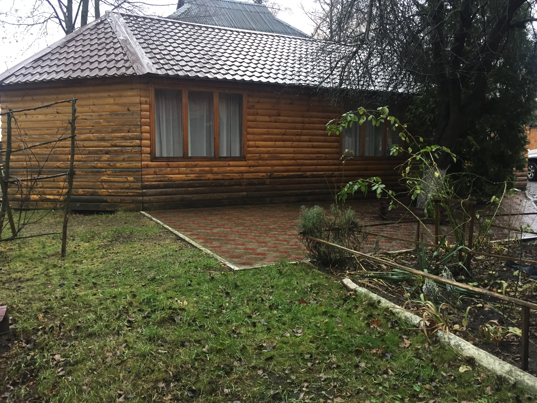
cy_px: 202
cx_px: 268
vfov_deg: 48.2
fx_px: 450
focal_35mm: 29
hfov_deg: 61.7
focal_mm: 4.15
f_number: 2.2
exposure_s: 1/33
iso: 64
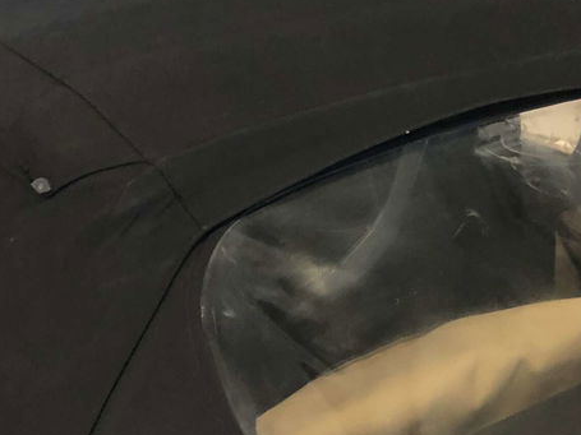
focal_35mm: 63
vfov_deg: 23.2
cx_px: 366
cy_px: 258
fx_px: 1057
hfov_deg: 30.6
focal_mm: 3.99
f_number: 1.8
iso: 100
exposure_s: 1/14
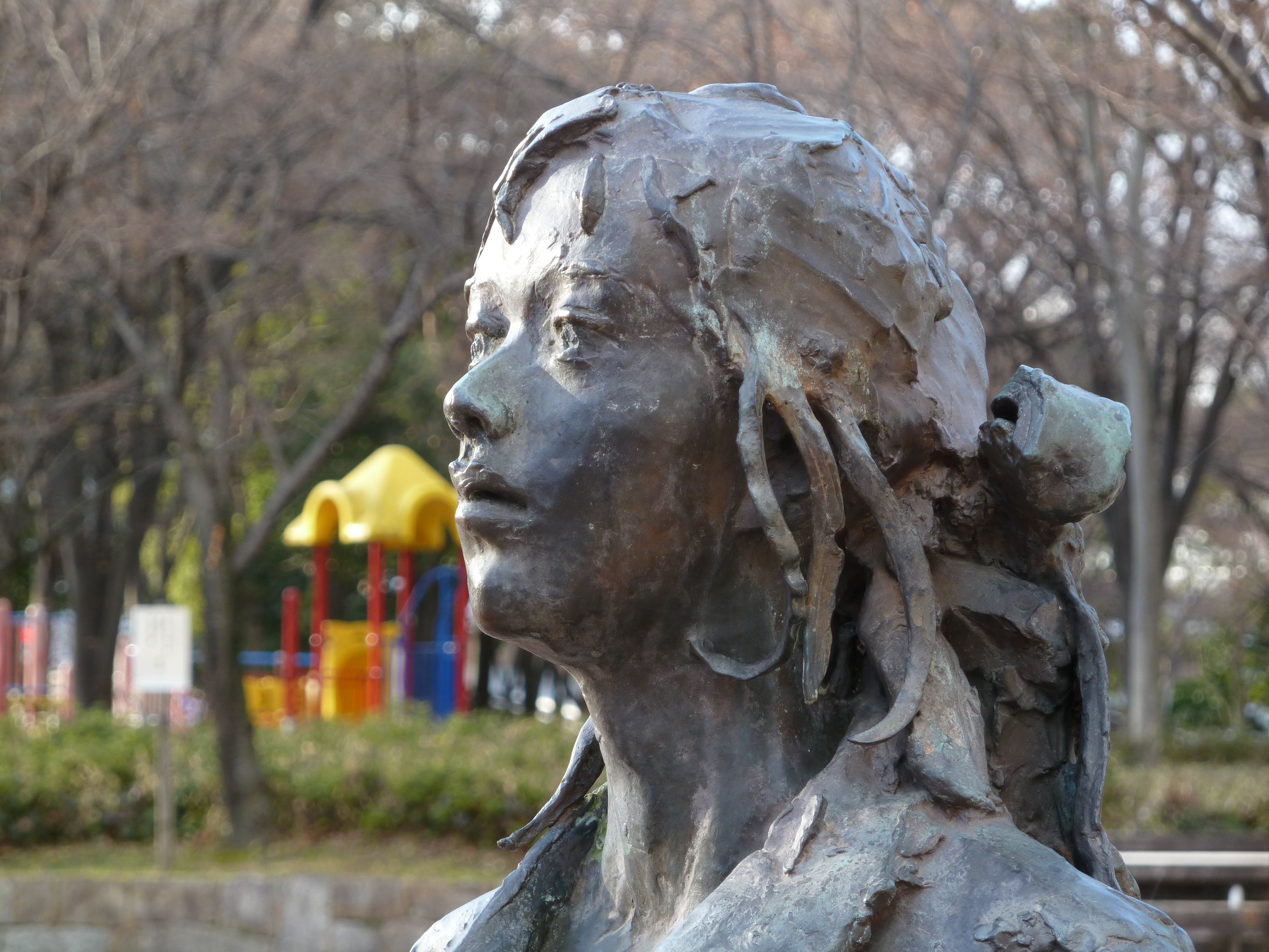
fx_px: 5792
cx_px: 634
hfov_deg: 12.5
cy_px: 476
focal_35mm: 158
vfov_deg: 9.4
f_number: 4.5
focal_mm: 25.9
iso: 80
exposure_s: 1/40
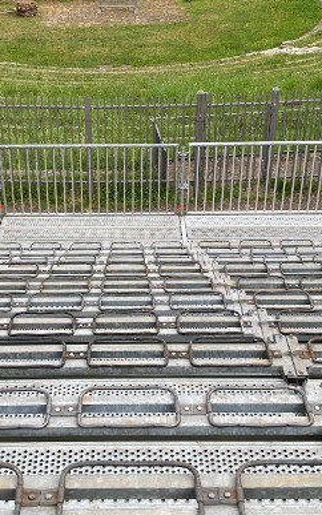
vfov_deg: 35.6
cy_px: 233
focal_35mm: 57
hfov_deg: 22.7
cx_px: 120
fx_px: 800
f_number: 1.8
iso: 32
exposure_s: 1/126
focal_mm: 4.25
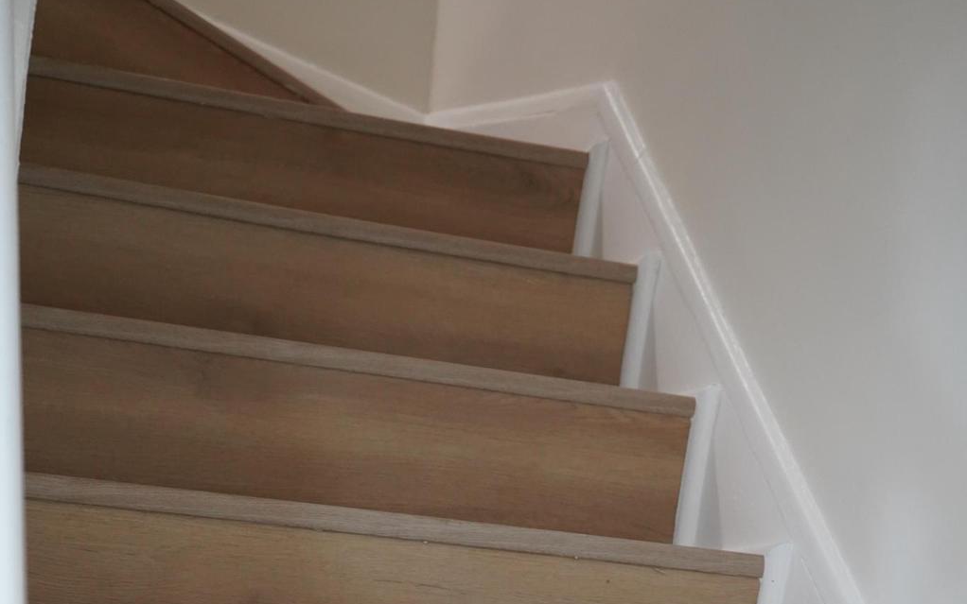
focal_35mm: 72
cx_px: 484
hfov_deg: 28.6
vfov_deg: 17.4
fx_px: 1898
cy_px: 686
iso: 4000
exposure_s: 1/160
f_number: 4.5
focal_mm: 47
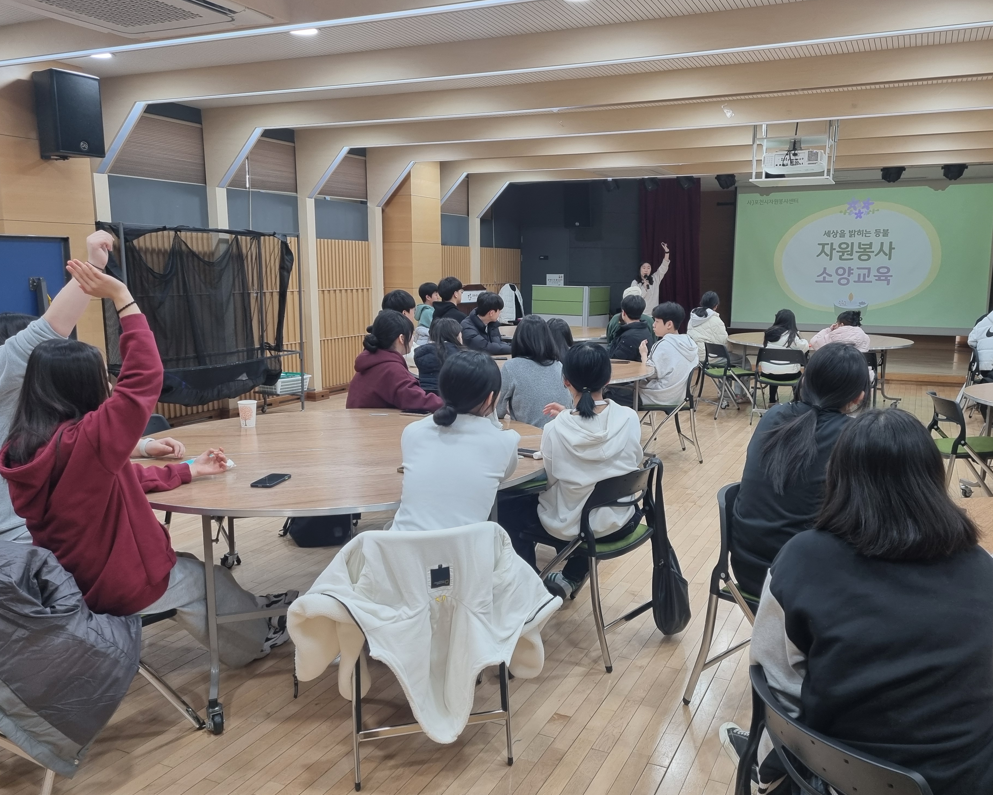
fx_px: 823
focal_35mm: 28
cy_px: 404
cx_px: 527
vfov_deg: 51.5
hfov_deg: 62.2
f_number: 1.8
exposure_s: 1/120
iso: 160
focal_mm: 5.4
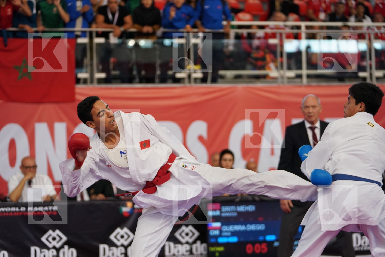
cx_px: 192
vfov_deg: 12.8
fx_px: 1144
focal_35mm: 107
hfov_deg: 19.1
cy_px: 128
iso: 2000
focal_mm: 107
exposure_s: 1/1000
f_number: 2.8
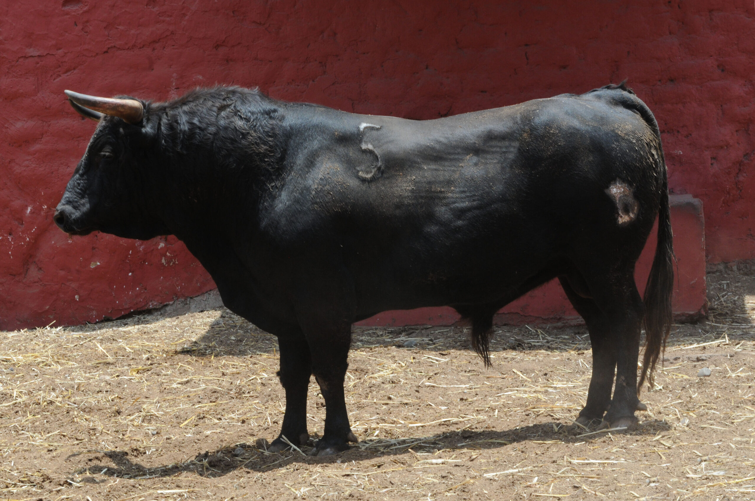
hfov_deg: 21.9
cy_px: 250
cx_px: 378
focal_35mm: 93
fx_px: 1948
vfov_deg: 14.7
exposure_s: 1/125
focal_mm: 62
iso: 400
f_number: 11
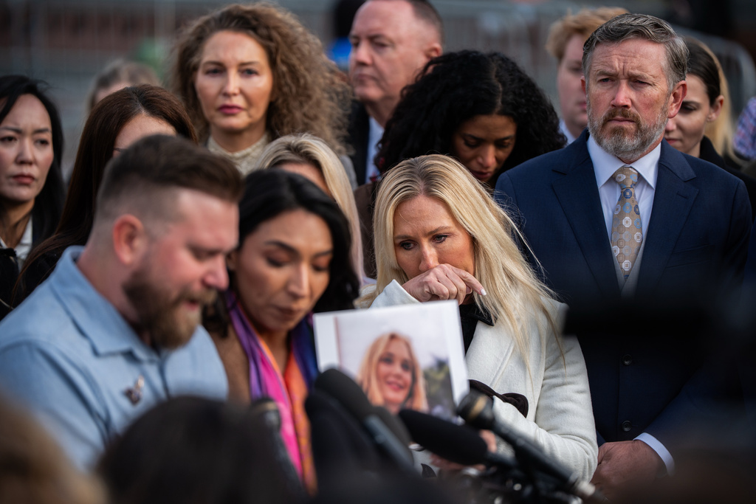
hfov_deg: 10.3
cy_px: 252
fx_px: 4200
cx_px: 378
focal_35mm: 200
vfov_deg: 6.9
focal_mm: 200
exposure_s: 1/2500
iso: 125
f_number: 2.8
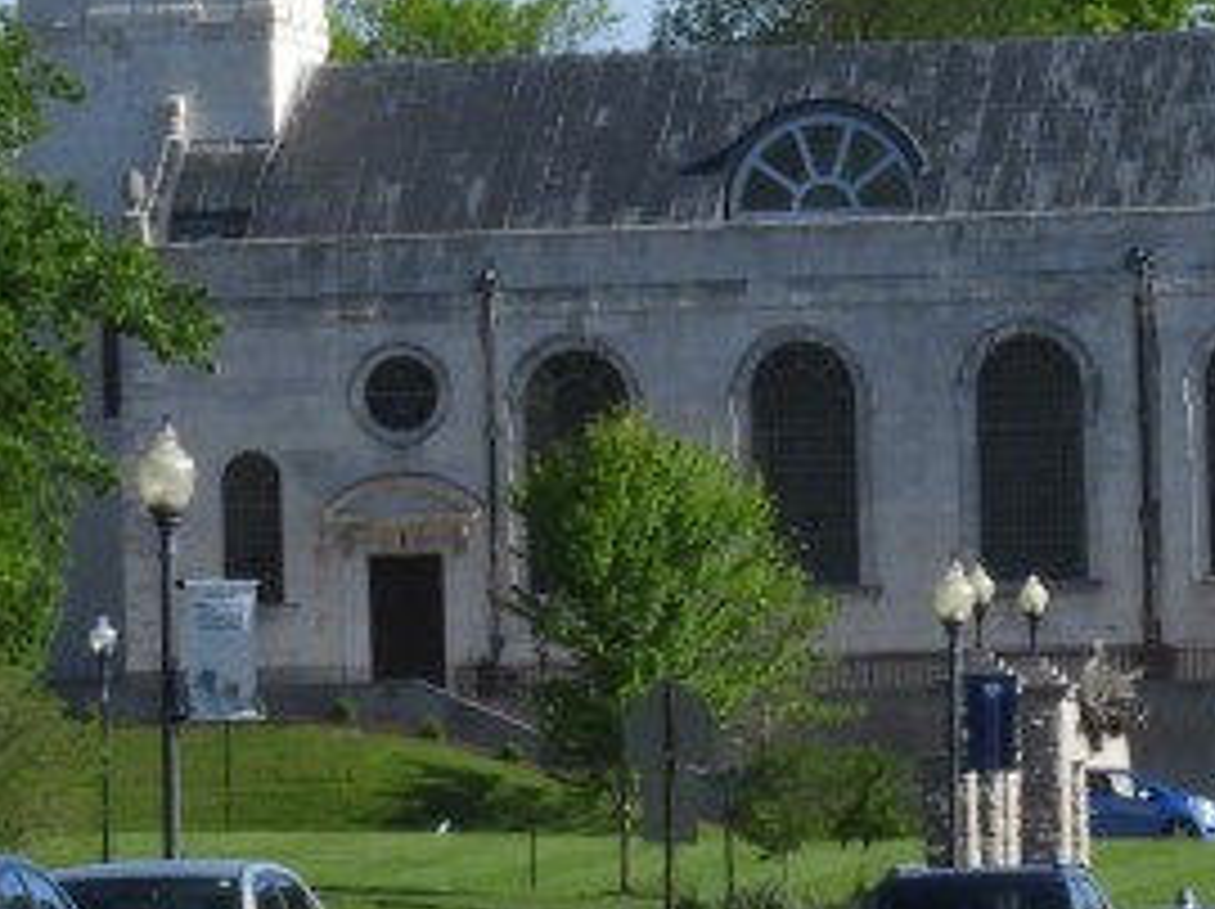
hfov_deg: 4.6
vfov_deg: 3.5
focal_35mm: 427
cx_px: -328
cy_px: -400
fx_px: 14974
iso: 100
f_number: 4.5
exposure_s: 1/800
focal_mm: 14.3
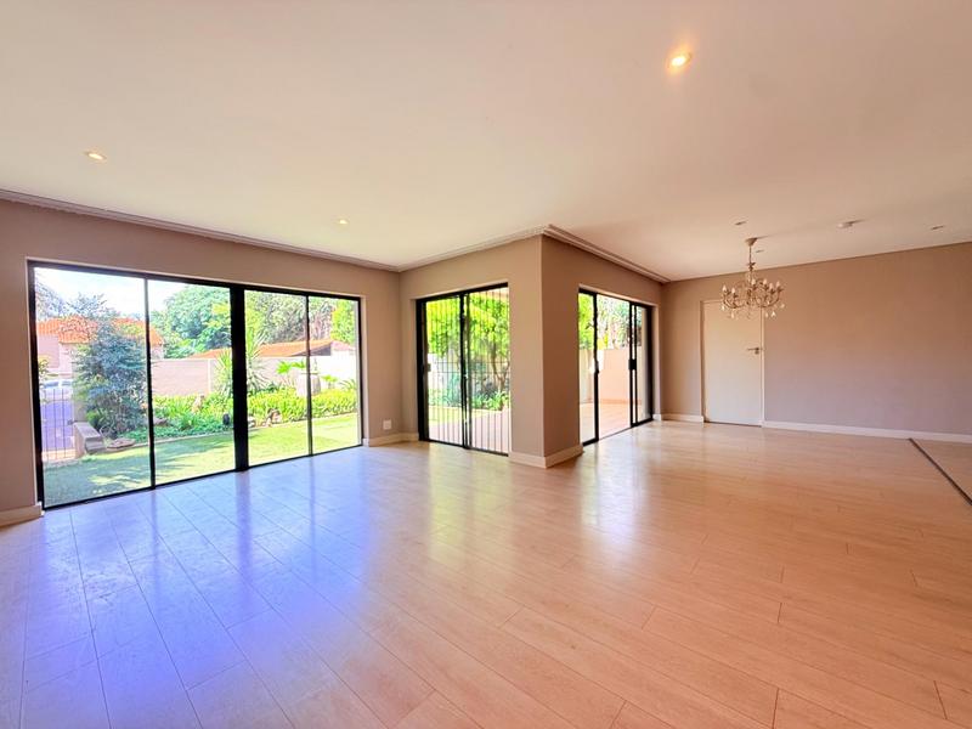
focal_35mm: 14
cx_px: 486
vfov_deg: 85.7
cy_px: 364
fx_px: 393
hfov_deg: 102.1
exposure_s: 1/75
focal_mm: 2.22
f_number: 2.2
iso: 64
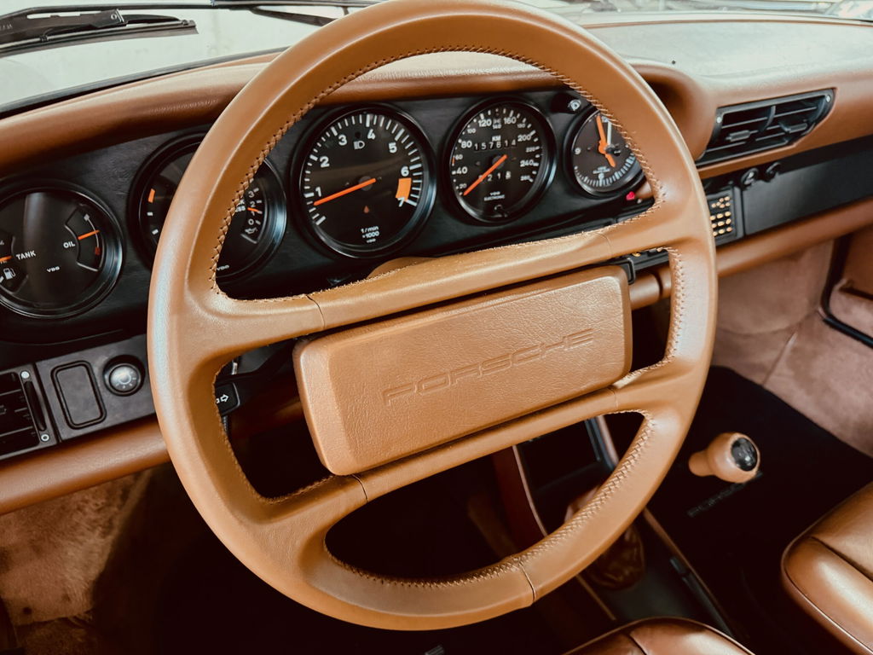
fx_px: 605
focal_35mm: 24
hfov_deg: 71.6
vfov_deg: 56.8
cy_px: 328
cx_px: 436
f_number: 1.78
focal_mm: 6.76
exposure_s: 1/33
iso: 800
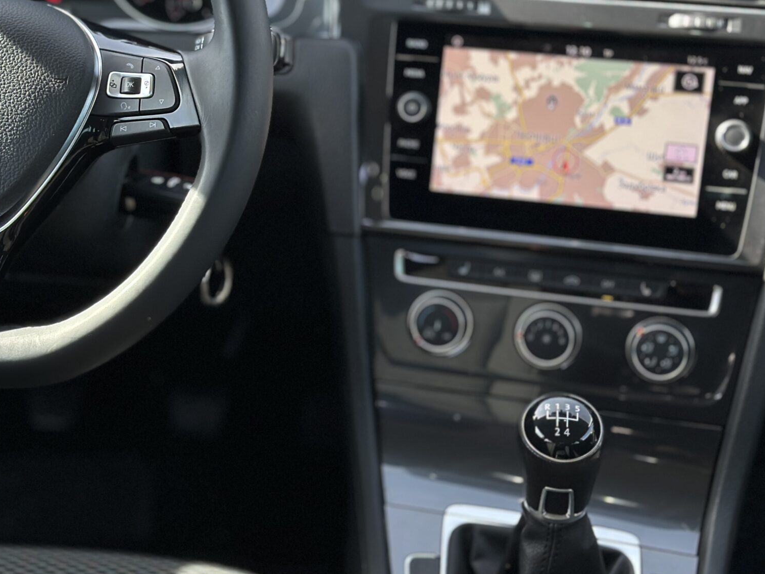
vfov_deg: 17.9
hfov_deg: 23.7
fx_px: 1812
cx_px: 246
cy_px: 196
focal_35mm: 82
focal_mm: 6.86
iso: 80
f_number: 1.78
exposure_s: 1/417
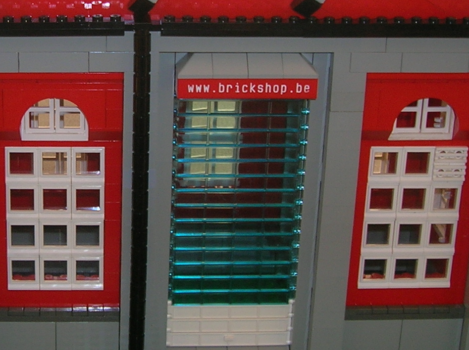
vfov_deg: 16.9
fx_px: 1177
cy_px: 135
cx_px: 62
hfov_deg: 22.1
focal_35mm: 87
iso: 50
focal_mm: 6
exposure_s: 1/30
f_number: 2.9
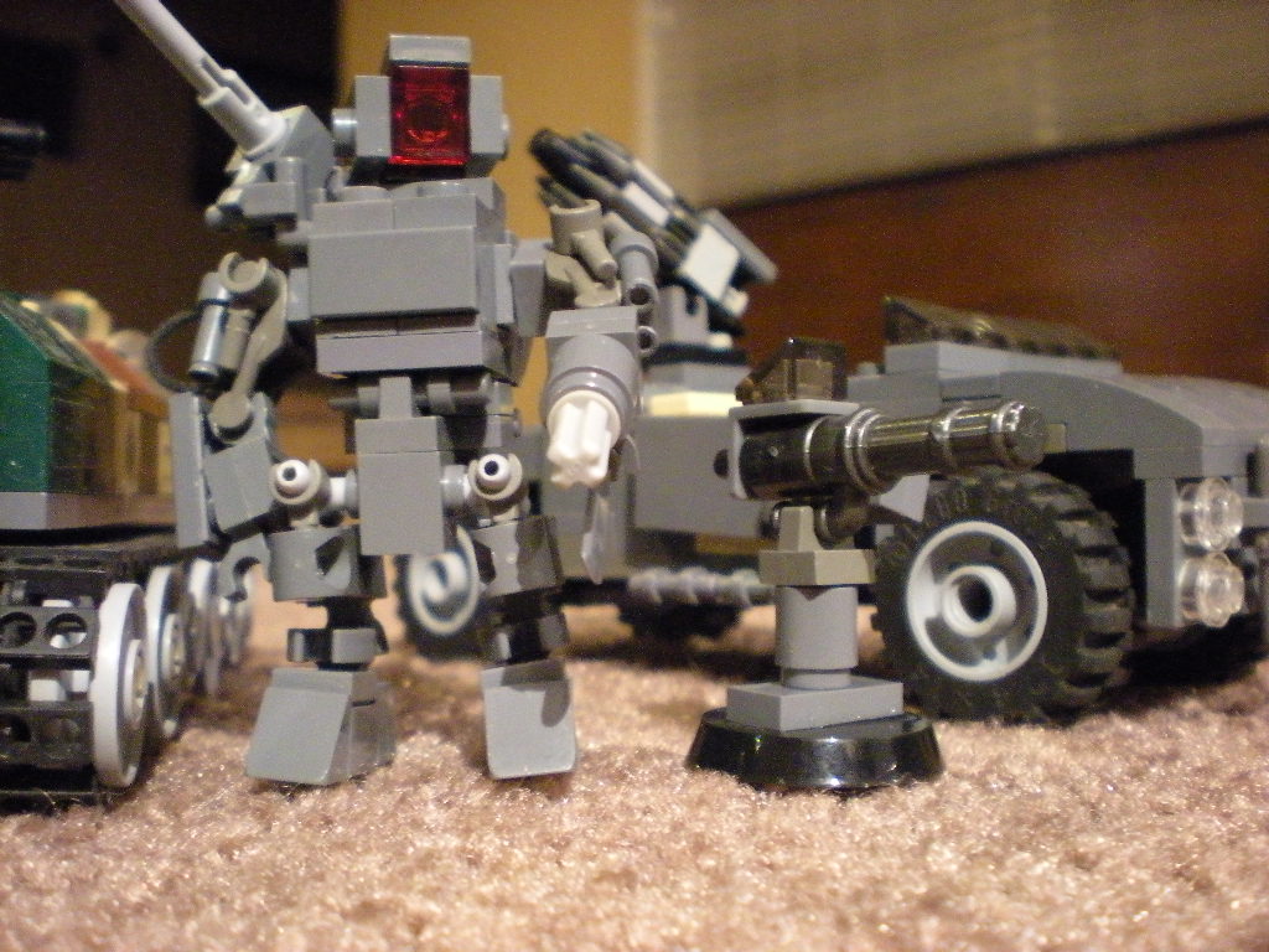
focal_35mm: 38
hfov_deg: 49.0
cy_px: 476
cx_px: 634
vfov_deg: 37.7
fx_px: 1393
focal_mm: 6.3
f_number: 3.1
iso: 800
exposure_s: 1/5.2
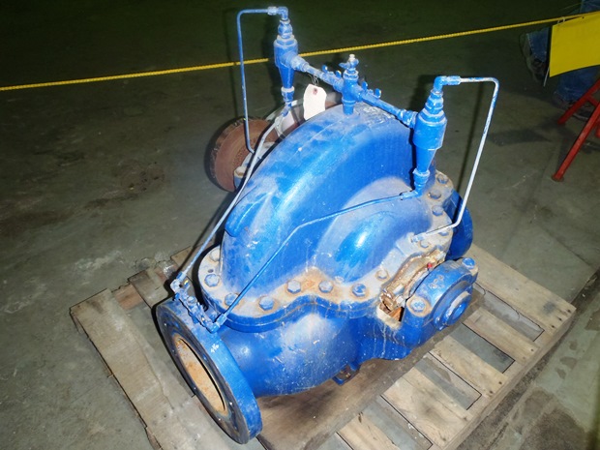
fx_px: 485
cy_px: 225
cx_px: 300
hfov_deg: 63.4
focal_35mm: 28
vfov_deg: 49.7
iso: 200
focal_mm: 5
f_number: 3.9
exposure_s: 1/30
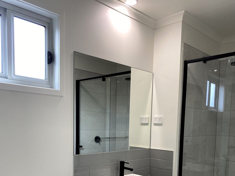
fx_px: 238
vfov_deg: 38.6
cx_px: 118
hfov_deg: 52.6
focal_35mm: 35
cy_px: 150
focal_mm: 4.25
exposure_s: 1/100
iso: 50
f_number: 1.8
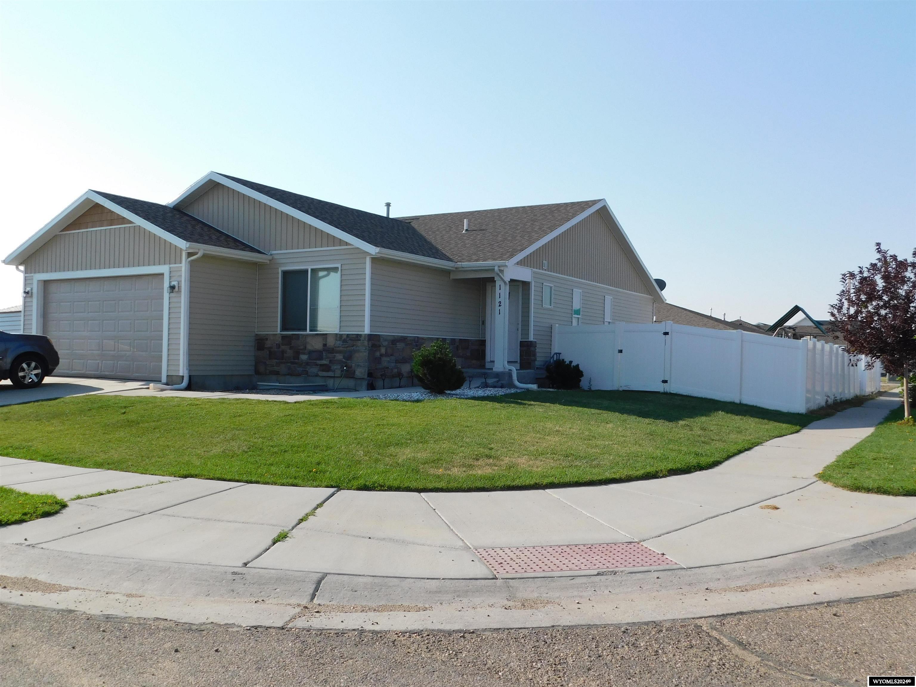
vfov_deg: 46.8
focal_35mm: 30
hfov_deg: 60.0
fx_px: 794
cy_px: 344
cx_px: 458
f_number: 3.2
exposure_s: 1/1250
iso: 125
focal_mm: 5.3
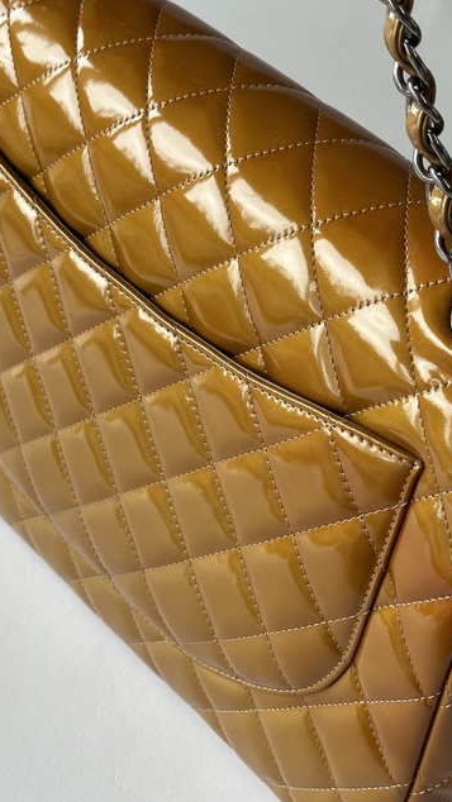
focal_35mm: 66
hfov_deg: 18.3
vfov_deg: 31.9
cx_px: 201
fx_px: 1405
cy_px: 372
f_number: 1.78
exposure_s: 1/109
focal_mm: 6.86
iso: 80
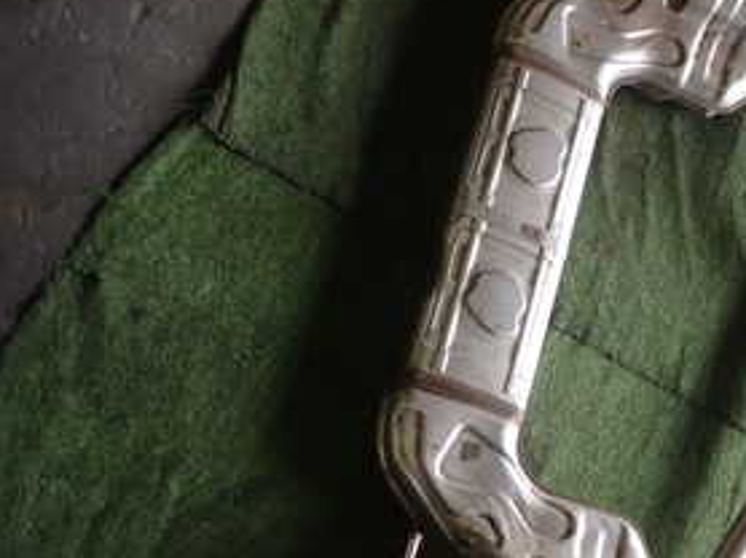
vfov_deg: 26.8
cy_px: 392
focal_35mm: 54
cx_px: 802
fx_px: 1163
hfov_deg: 31.8
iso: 100
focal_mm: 4.5
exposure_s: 1/80
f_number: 2
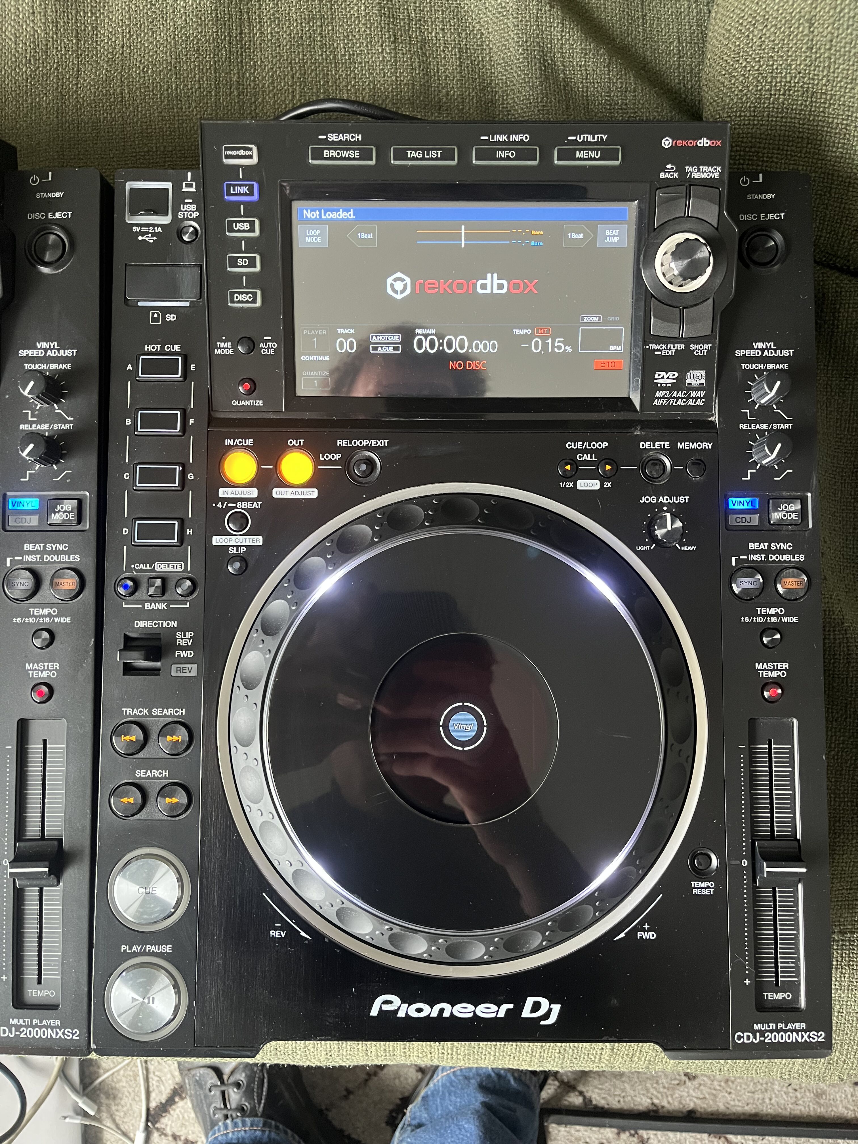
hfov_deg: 53.1
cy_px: 572
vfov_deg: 67.3
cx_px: 429
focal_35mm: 26
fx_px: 859
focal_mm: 5.1
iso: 500
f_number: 1.6
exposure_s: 1/56
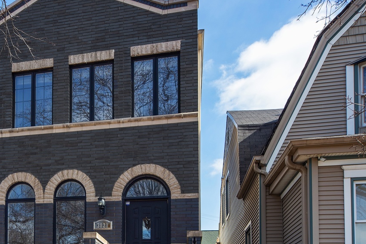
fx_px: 386
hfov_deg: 48.0
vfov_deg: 34.0
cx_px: 76
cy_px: 195
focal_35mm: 38
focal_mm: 20
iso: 200
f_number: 8
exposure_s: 1/160
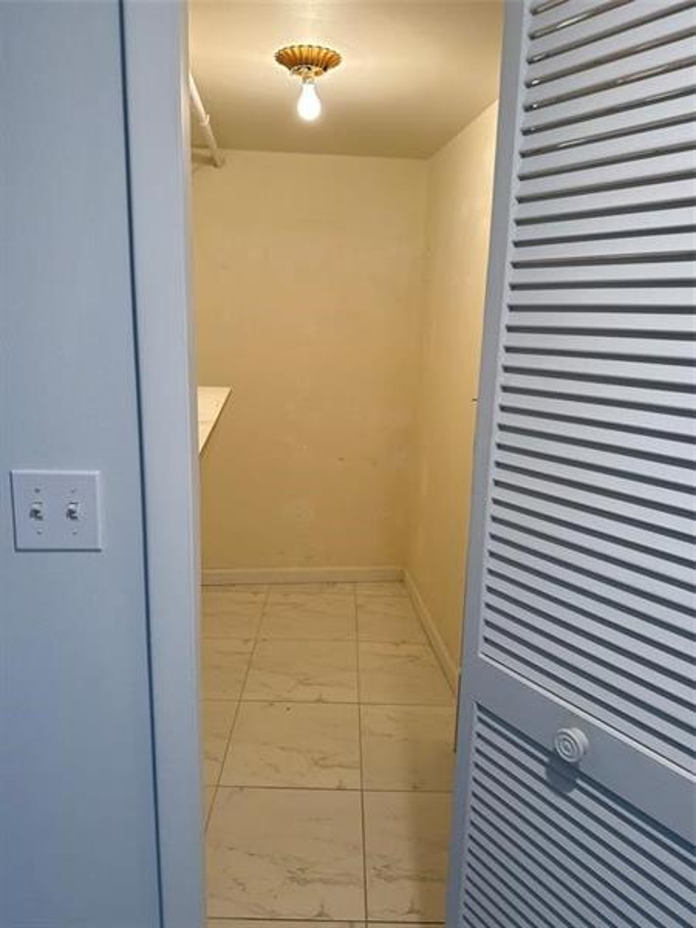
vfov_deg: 71.6
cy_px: 464
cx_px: 348
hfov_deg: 56.8
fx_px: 643
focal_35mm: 24
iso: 160
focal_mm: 6.76
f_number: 1.78
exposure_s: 1/120
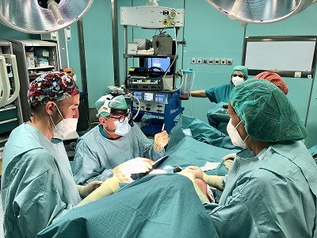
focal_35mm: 28
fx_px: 256
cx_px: 158
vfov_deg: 49.7
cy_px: 119
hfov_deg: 63.4
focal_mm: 4
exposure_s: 1/33
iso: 25
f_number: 1.8
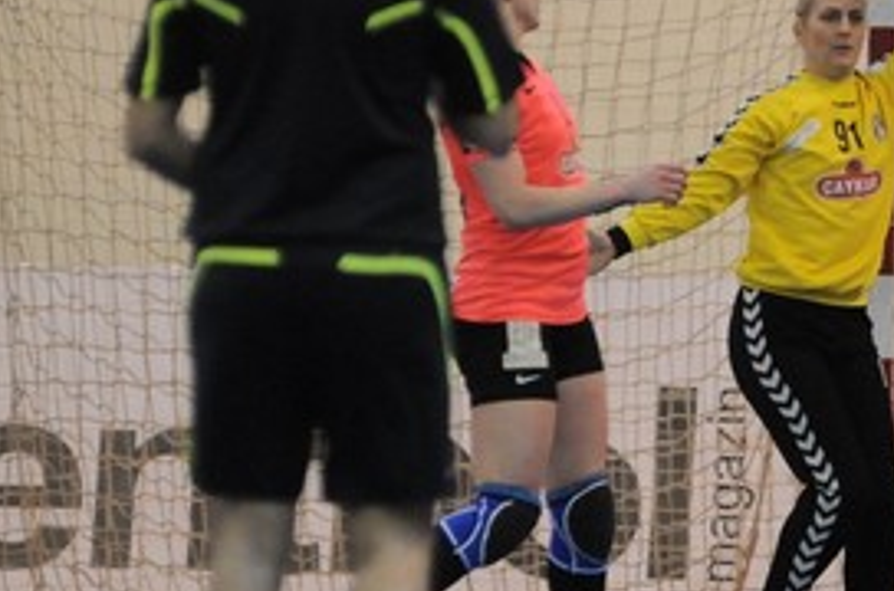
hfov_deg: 2.8
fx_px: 18334
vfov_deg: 1.8
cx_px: 825
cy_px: 300
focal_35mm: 740
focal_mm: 200
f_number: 2.8
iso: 2000
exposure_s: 1/500
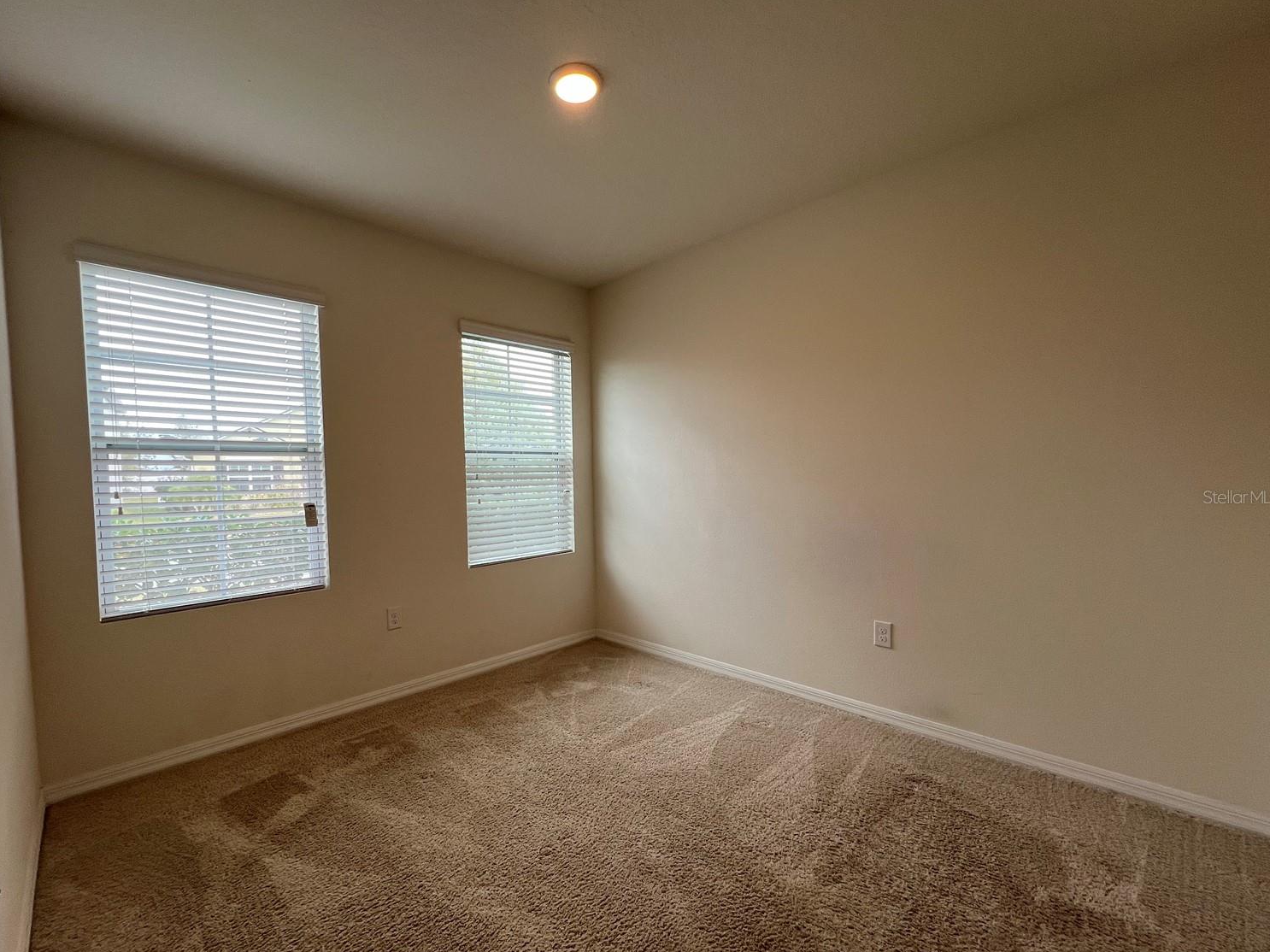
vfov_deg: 85.6
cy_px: 497
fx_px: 514
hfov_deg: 102.0
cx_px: 600
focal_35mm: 14
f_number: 1.8
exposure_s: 1/120
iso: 64
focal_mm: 1.57
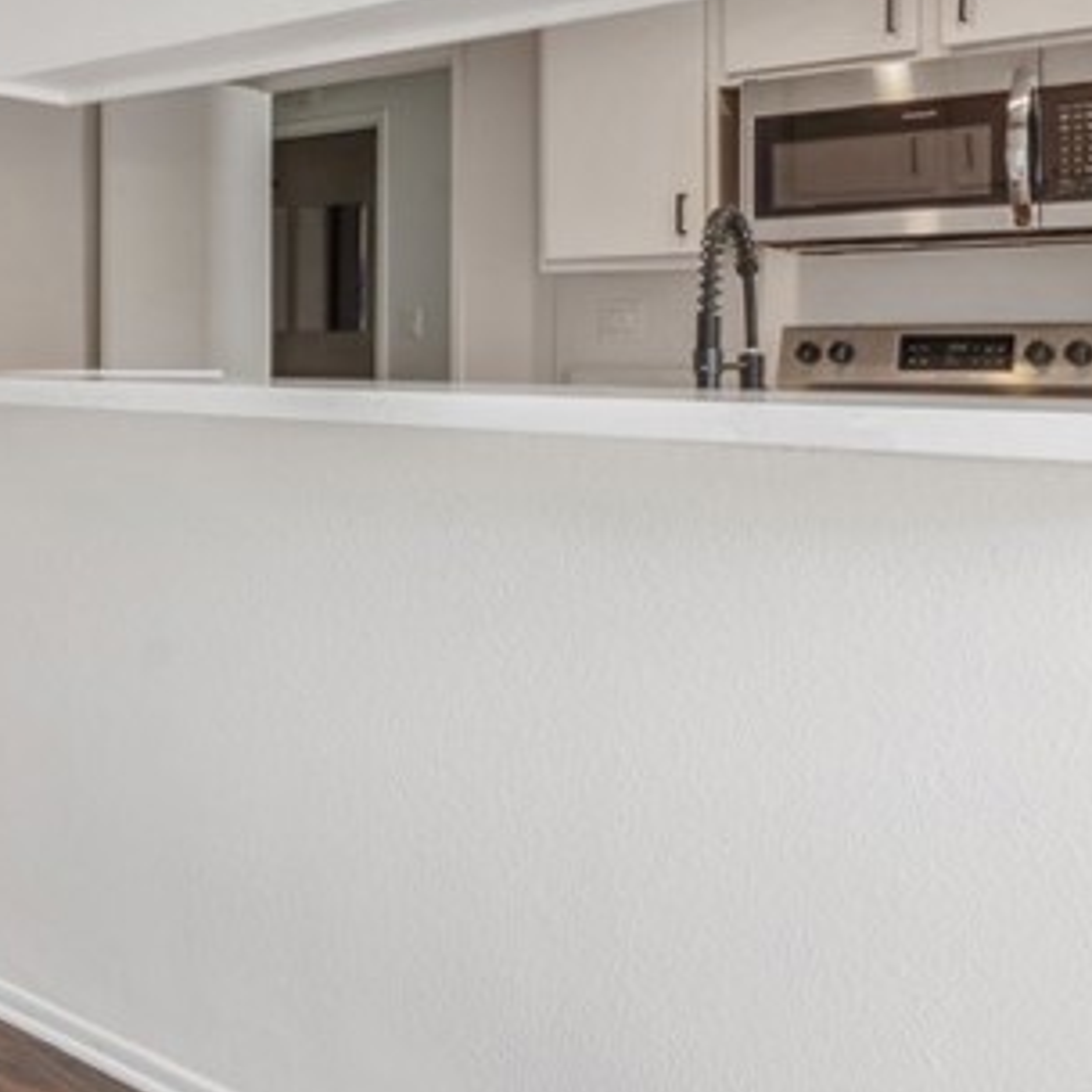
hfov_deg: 34.8
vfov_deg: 41.6
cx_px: -162
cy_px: 418
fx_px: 1428
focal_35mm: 40
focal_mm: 14
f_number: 10
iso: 100
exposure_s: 1/25
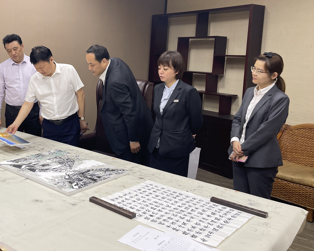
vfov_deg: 38.1
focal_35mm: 39
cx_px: 87
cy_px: 99
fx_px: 362
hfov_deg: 45.6
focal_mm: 5.1
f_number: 1.6
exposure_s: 1/50
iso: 125
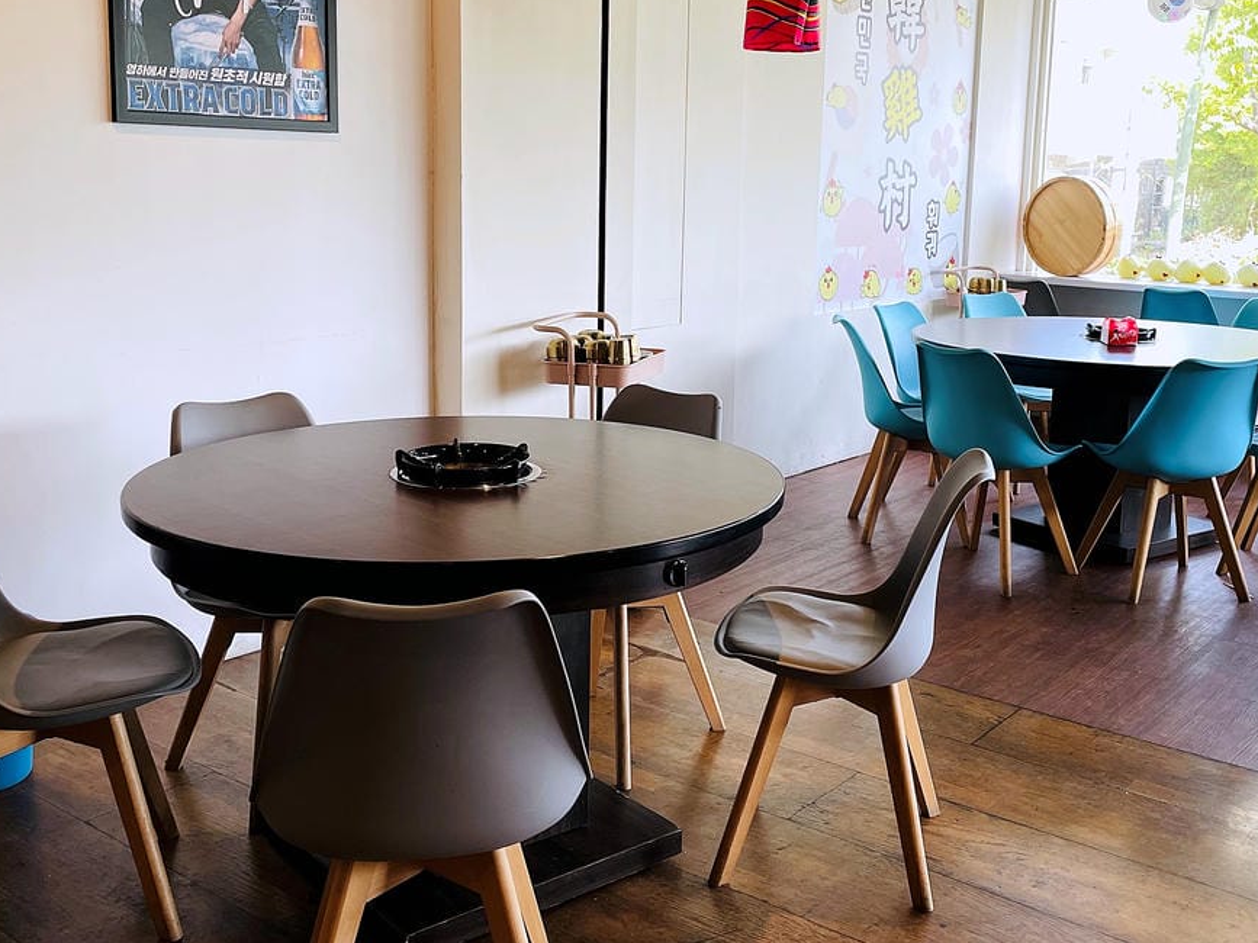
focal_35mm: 36
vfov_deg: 39.5
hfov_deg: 51.2
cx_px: 712
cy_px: 390
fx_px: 1308
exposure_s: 1/178
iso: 32
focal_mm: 4.2
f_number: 1.6
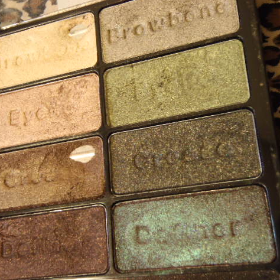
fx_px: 394
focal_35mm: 43
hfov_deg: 39.2
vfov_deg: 39.2
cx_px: 144
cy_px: 140
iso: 200
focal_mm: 6.53
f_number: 4.1
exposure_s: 1/4
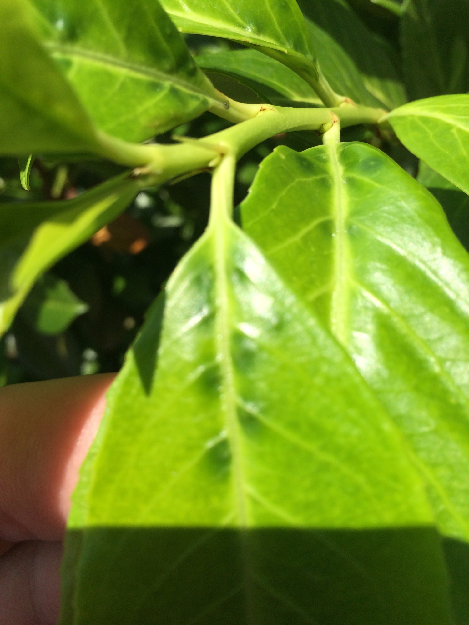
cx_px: 234
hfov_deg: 48.2
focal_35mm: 29
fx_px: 524
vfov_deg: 61.7
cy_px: 312
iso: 32
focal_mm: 4.15
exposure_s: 1/2053
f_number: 2.2
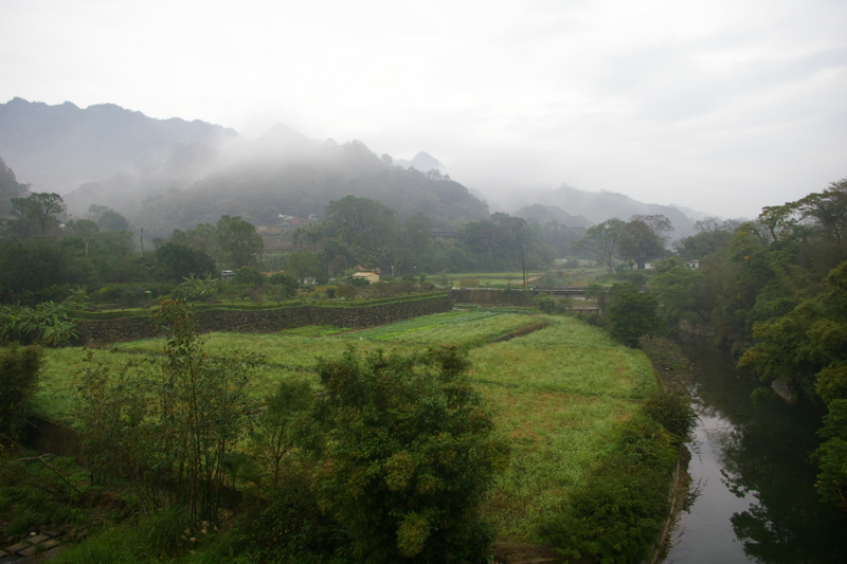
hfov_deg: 67.4
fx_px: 635
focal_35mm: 27
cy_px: 282
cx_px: 424
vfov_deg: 47.9
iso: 200
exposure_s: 1/30
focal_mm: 18
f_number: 5.6
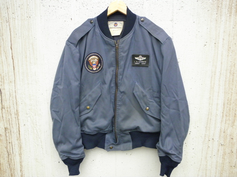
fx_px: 226
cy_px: 88
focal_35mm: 33
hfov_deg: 55.4
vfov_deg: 42.9
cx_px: 118
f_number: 3.6
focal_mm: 5.9
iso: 400
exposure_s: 1/250
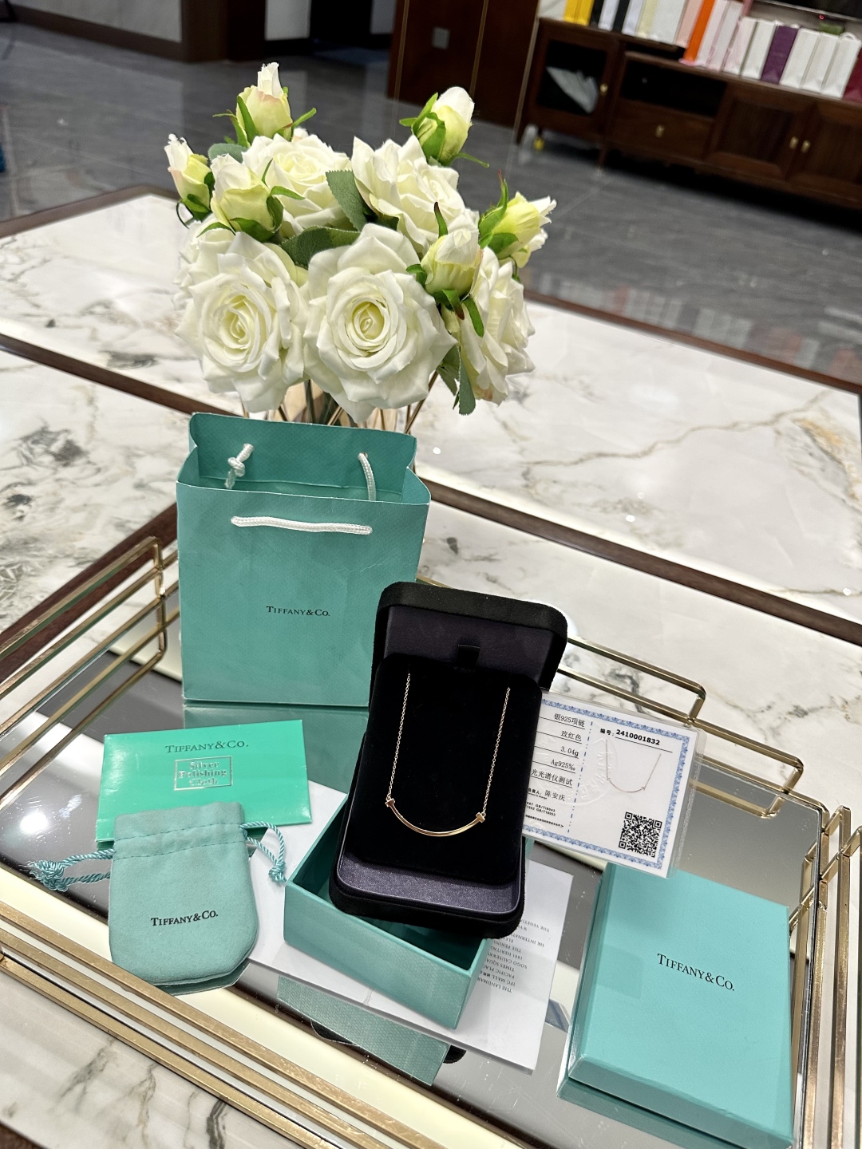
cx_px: 431
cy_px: 574
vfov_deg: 71.6
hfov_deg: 56.8
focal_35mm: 24
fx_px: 797
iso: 200
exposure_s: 1/100
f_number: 1.78
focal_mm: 6.86
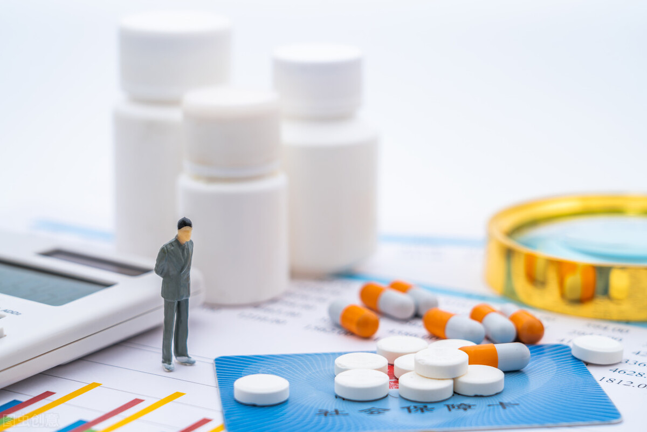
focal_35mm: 105
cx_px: 324
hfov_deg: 19.5
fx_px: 1887
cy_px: 216
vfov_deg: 13.0
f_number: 7.1
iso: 100
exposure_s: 1/200
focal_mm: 105
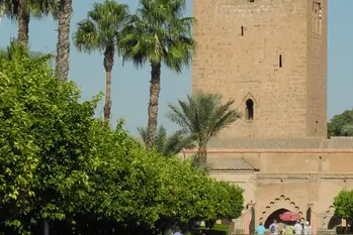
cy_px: -55
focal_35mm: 299
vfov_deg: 4.6
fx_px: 2933
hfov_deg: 6.9
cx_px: 238
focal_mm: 20.1
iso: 100
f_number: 5
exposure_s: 1/1250
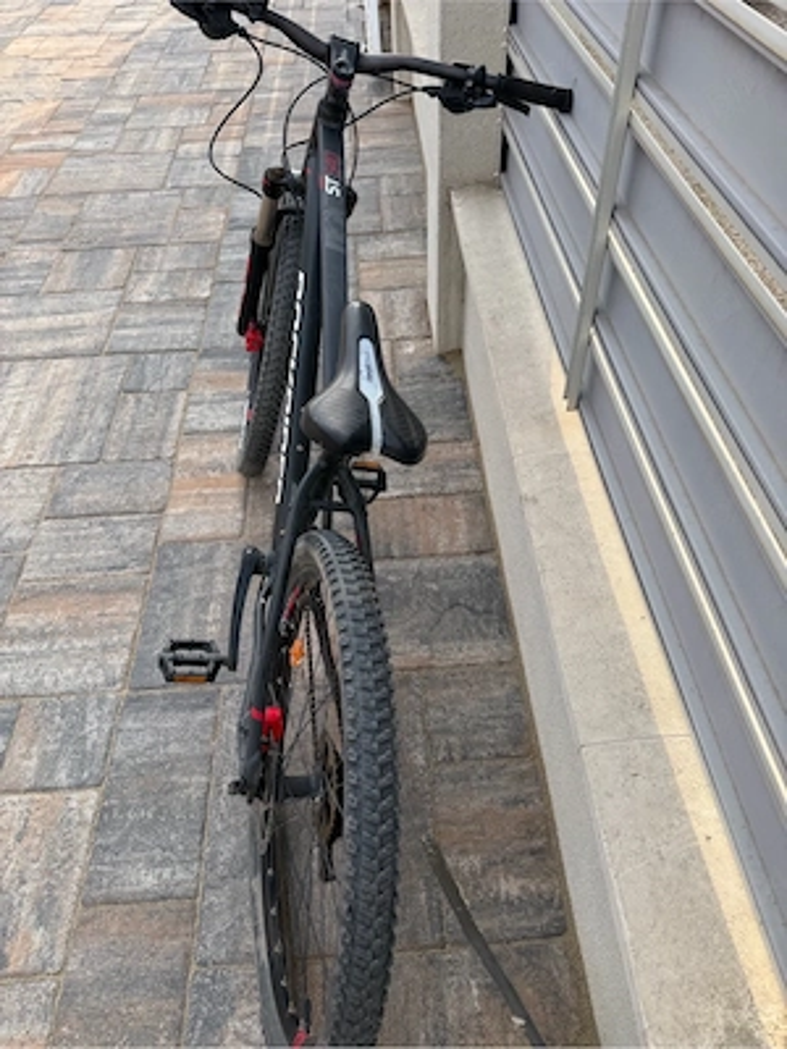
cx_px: 394
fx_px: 728
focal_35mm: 24
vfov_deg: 71.6
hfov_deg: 56.8
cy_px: 524
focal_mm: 6.76
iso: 80
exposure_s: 1/589
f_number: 1.78
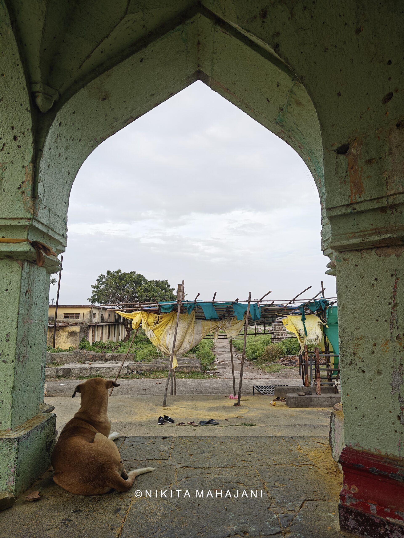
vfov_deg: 71.6
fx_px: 373
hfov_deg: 56.8
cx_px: 202
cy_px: 269
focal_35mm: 24
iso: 50
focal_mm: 5.59
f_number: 1.8
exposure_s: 1/1223
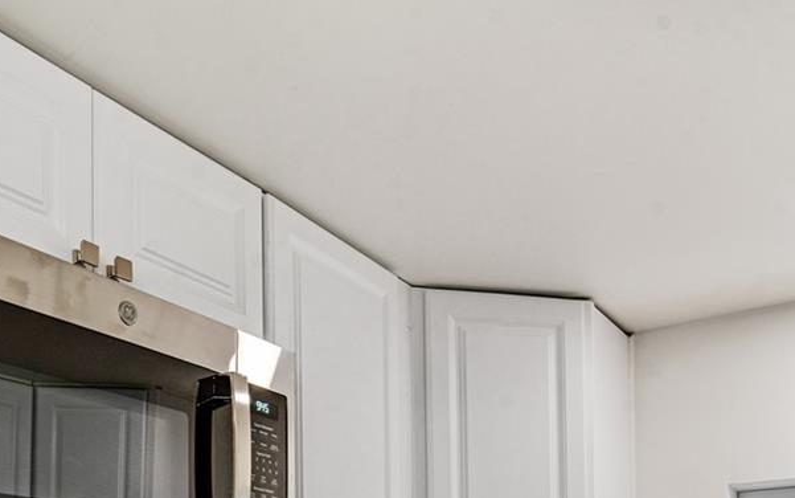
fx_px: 824
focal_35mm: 38
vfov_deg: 27.0
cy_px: 683
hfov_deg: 50.6
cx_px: 266
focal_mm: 14
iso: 160
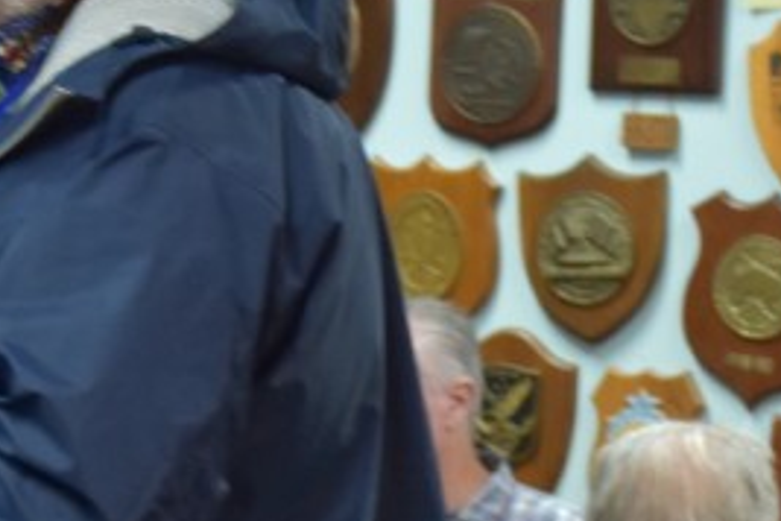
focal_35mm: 220
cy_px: 682
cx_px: 632
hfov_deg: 9.3
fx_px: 4772
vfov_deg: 6.2
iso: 800
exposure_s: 1/60
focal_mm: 34
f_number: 4.2
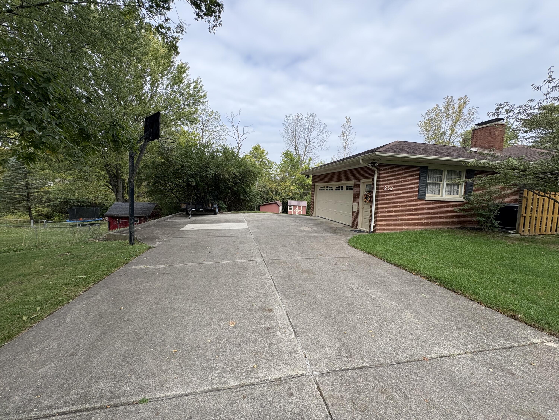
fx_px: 226
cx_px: 280
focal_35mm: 14
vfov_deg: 85.7
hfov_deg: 102.1
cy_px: 210
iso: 50
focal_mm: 2.22
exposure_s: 1/713
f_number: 2.2
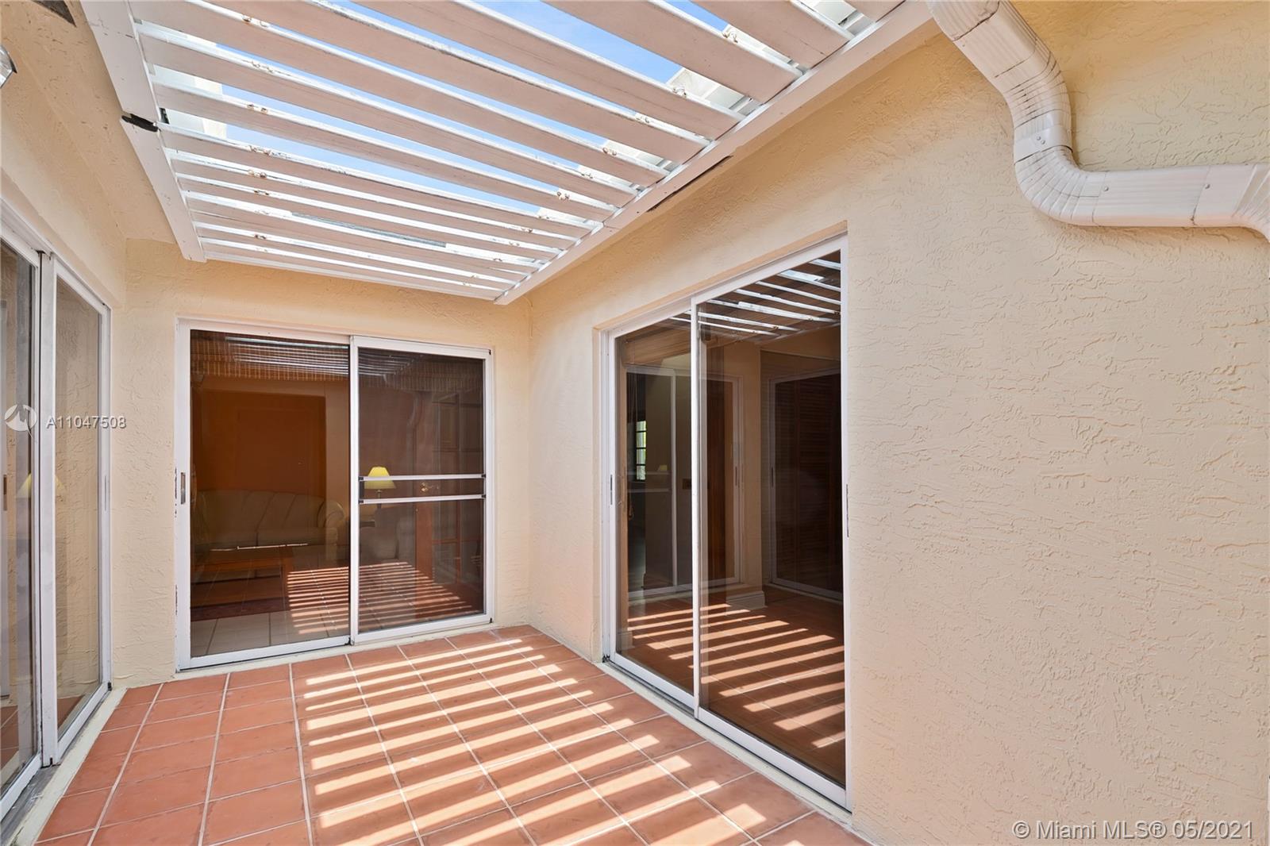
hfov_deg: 100.4
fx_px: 529
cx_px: 635
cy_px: 423
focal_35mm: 15
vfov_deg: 77.3
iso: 250
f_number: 7.1
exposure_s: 1/15
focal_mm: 10
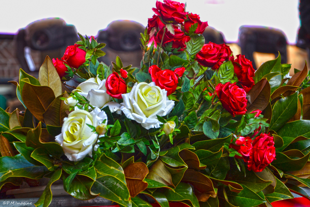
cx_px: 155
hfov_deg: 13.0
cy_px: 104
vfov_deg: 8.7
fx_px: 1356
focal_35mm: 158
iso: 250
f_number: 5.6
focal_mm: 105
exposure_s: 1/125
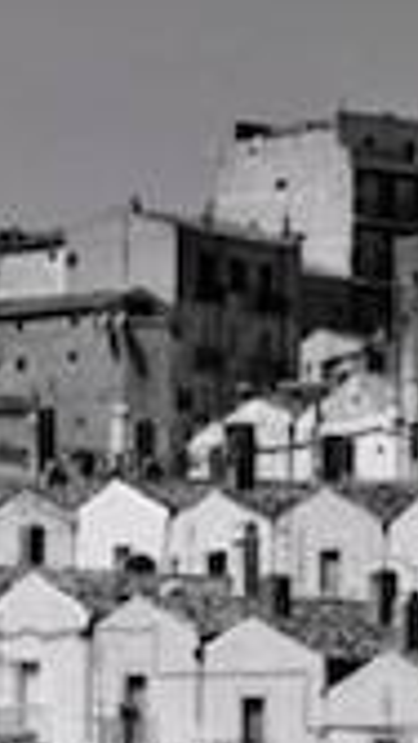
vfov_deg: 8.0
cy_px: 311
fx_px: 5317
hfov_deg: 4.5
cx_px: 9
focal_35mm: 270
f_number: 18
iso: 200
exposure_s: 1/100
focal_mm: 72
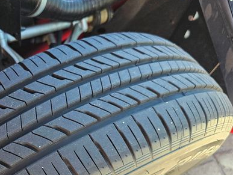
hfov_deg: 46.1
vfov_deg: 37.1
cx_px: 43
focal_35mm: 38
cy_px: 126
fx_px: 256
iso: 320
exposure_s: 1/359
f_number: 1.7
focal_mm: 6.3
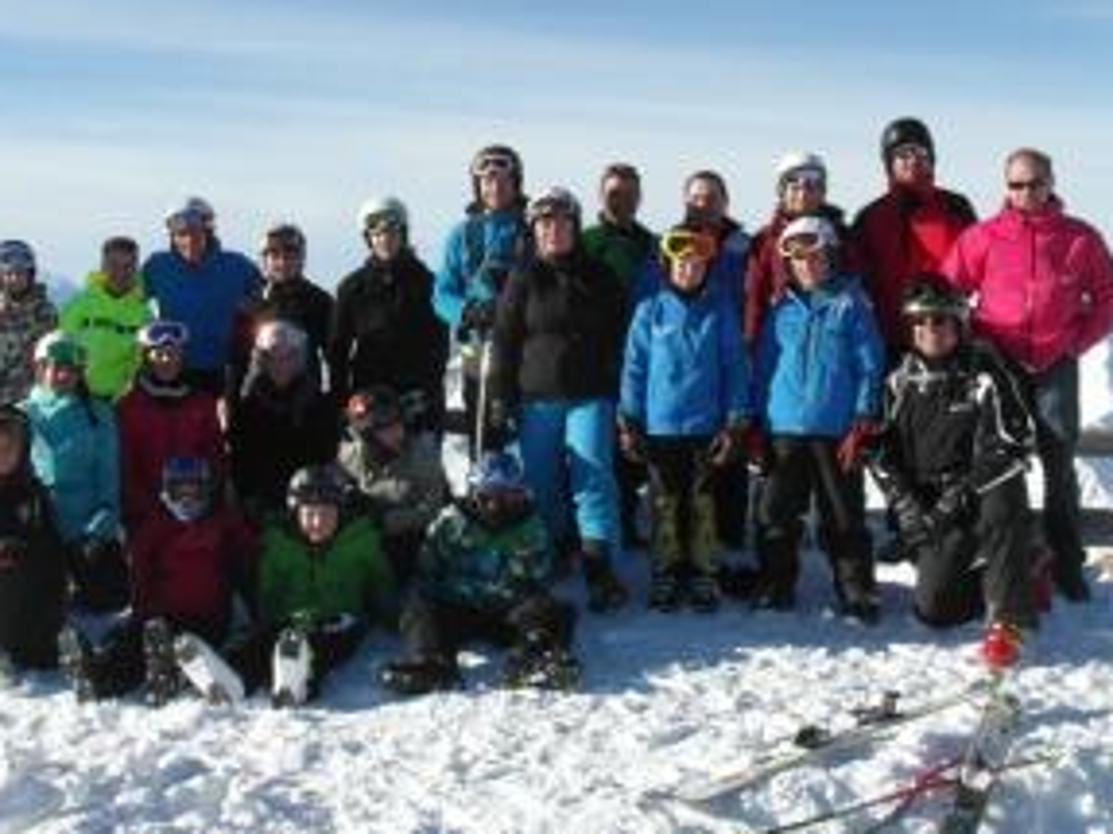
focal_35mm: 64
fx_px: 2057
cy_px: 303
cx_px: 461
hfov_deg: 30.2
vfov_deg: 22.8
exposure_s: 1/250
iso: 80
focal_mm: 6.8
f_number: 7
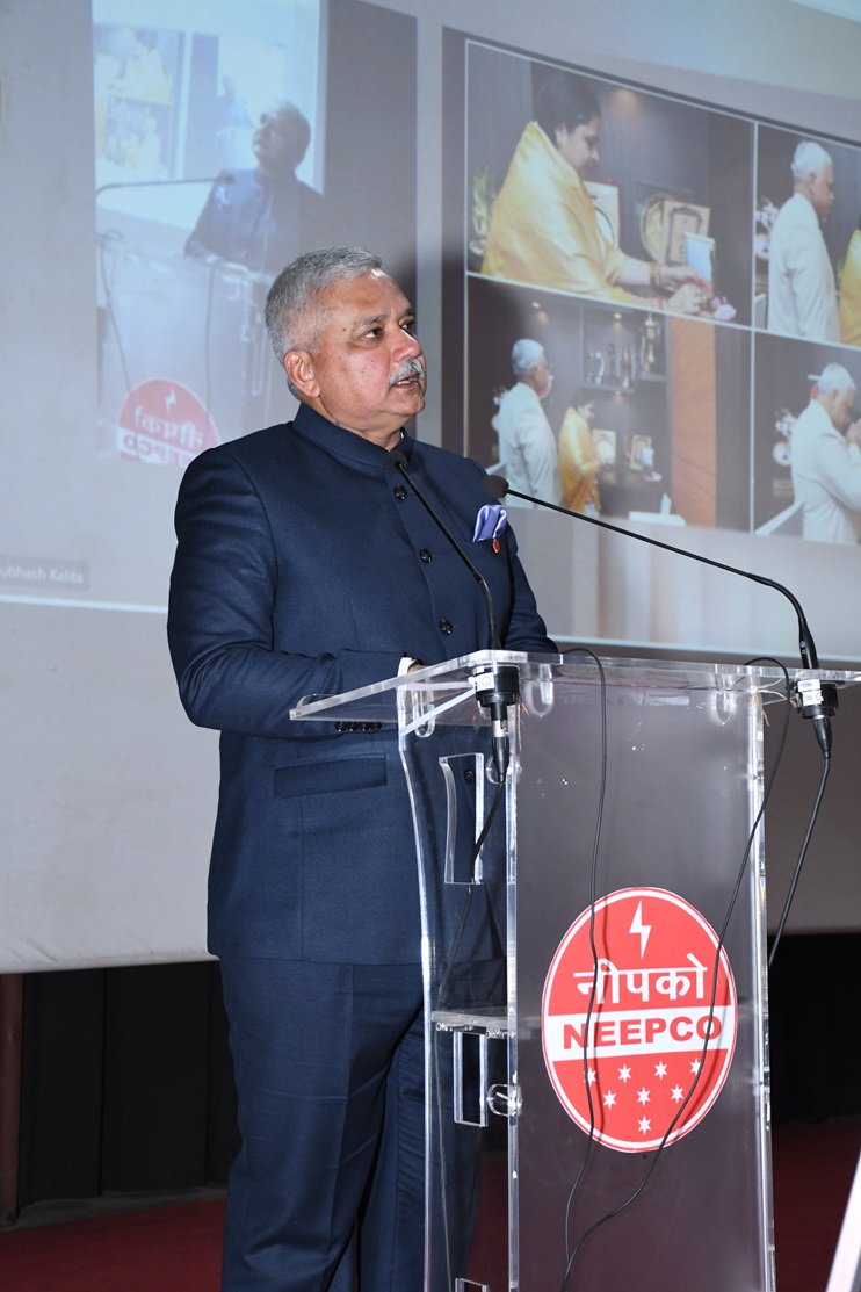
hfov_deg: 22.6
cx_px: 430
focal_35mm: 60
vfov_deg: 33.4
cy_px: 646
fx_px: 2152
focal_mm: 40
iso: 1600
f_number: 5
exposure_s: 1/125
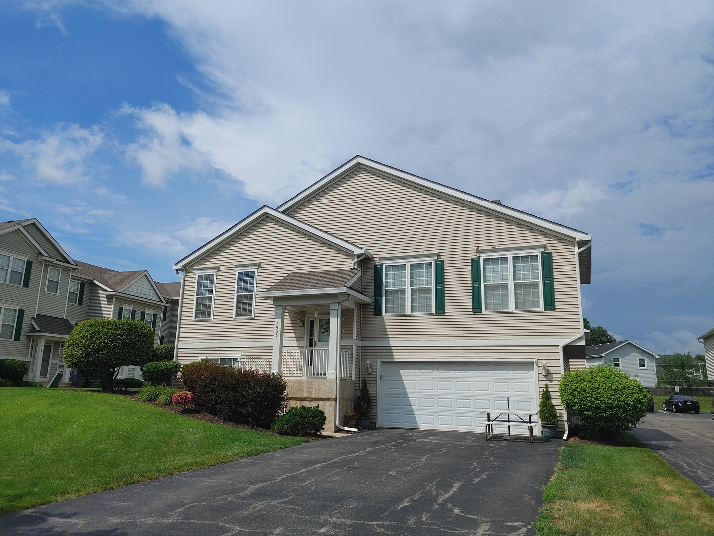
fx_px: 536
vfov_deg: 53.1
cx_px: 357
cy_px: 268
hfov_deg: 67.3
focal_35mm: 26
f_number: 1.8
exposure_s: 1/4545
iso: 50
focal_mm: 4.81
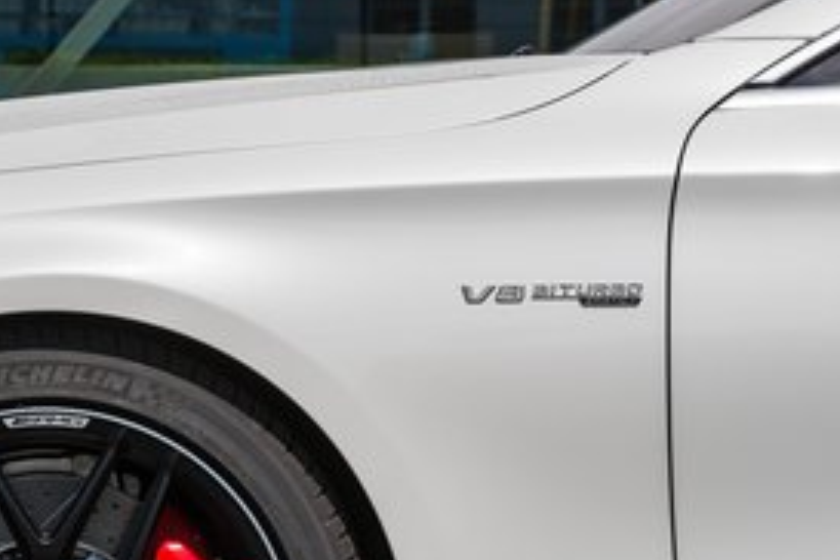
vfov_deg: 6.8
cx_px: -3
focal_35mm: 202
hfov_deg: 10.1
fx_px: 4713
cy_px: 378
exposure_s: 1/400
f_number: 8
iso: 100
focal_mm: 92
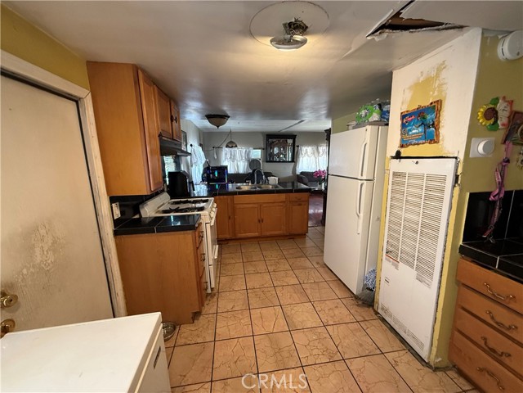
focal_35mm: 14
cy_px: 196
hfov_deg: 102.1
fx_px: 212
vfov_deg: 85.7
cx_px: 262
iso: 500
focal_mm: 2.22
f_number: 2.2
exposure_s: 1/120
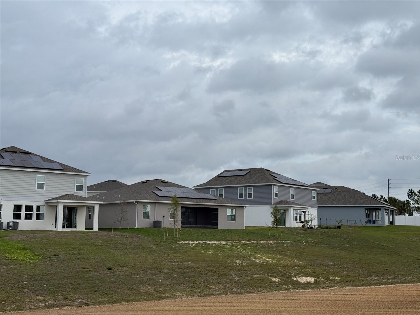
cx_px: 210
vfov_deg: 30.3
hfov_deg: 39.7
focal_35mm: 48
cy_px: 158
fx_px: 582
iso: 80
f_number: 1.78
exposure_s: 1/6024
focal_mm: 6.76
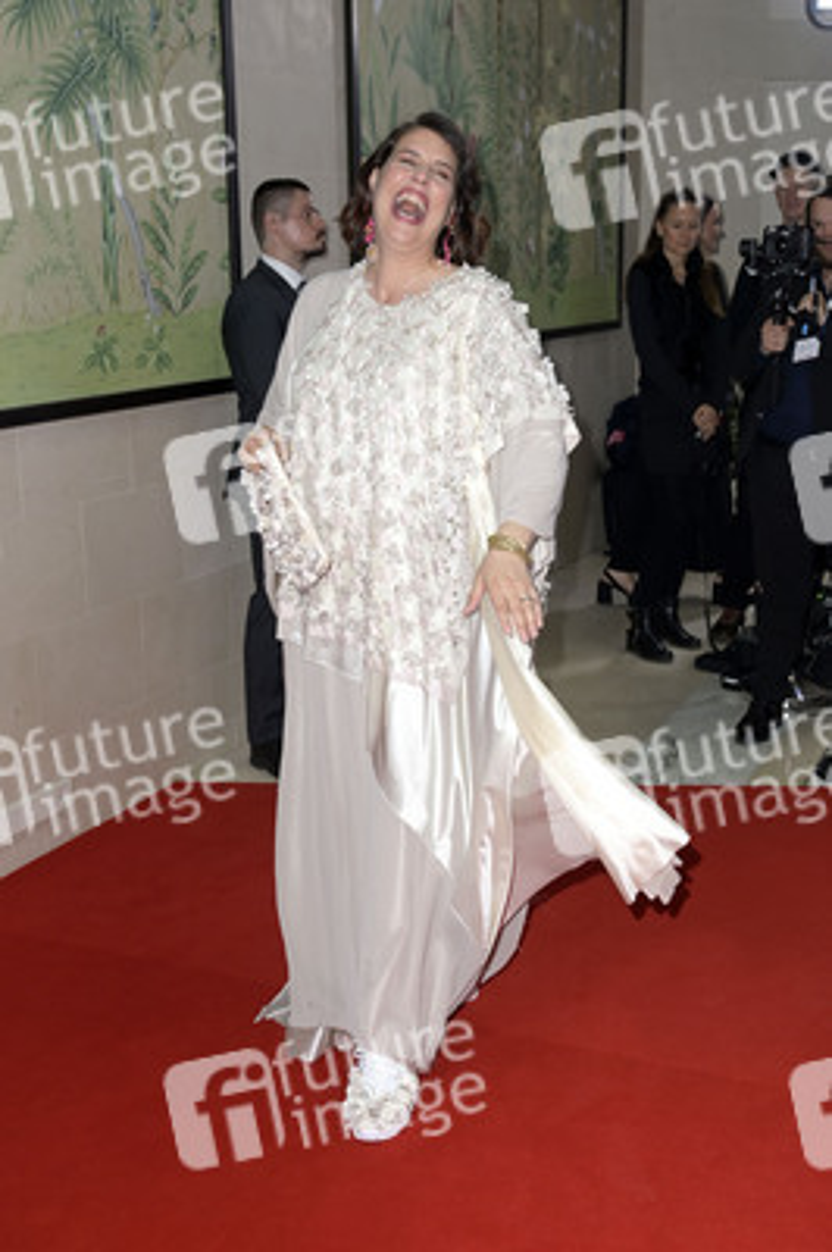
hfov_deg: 37.8
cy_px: 626
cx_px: 416
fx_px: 1215
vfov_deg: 54.5
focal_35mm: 35
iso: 640
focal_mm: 35
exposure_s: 1/200
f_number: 5.6
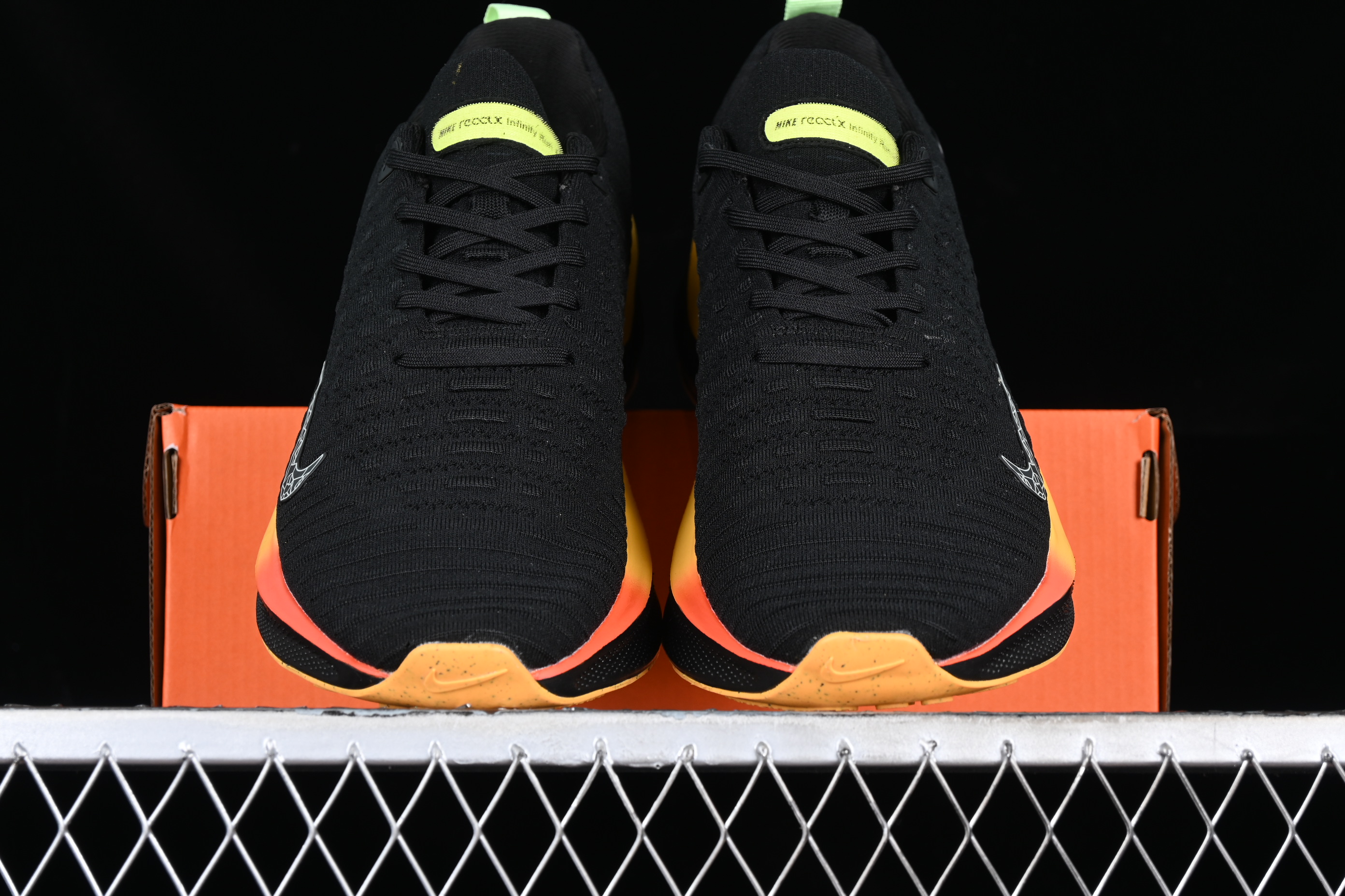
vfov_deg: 18.2
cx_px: 672
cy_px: 448
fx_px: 2802
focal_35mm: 75
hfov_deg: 27.0
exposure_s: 1/60
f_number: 6.3
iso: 160
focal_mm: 50
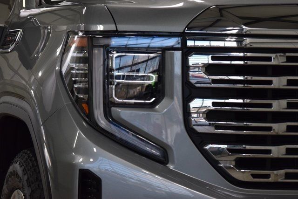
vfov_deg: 13.0
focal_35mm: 105
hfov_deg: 19.5
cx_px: 149
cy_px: 100
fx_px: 869
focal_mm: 70
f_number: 8
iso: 1600
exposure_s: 1/125
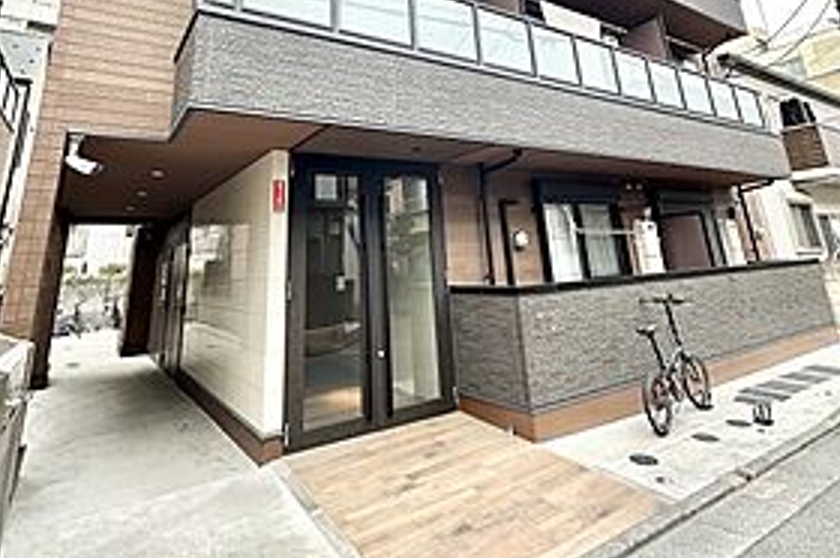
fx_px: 466
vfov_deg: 57.8
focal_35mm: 20
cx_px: 411
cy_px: 123
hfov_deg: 84.0
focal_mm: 2.22
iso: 40
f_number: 2.2
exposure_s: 1/136
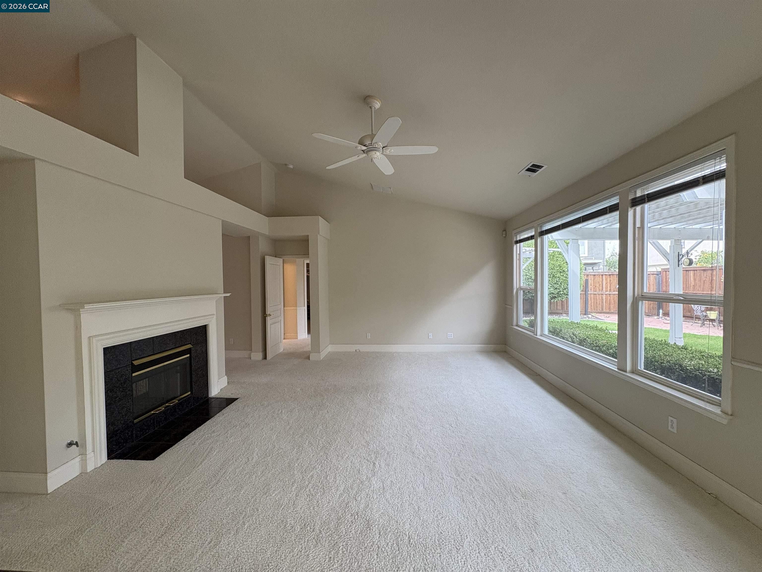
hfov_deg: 102.1
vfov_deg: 85.7
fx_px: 308
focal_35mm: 14
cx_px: 381
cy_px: 286
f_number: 2.2
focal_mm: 2.22
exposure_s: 1/120
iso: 200
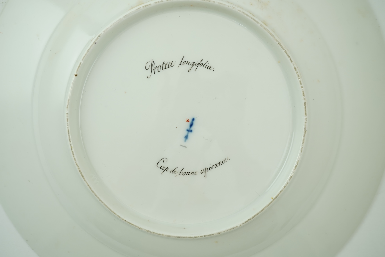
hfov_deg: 43.6
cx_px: 192
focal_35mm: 45
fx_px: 481
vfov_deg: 29.9
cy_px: 128
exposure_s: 1/40
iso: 250
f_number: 8
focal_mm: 30
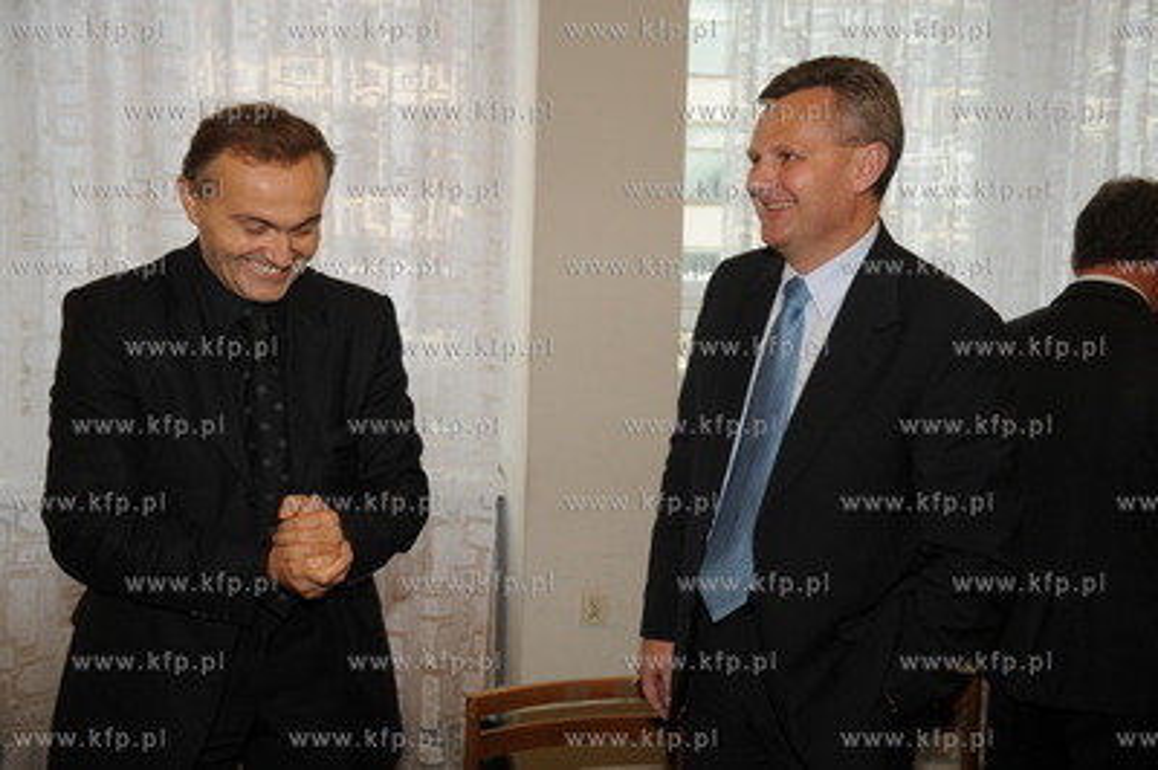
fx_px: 1350
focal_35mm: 42
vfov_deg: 31.8
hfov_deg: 46.4
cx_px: 579
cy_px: 385
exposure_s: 1/100
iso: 500
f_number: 4.5
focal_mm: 42
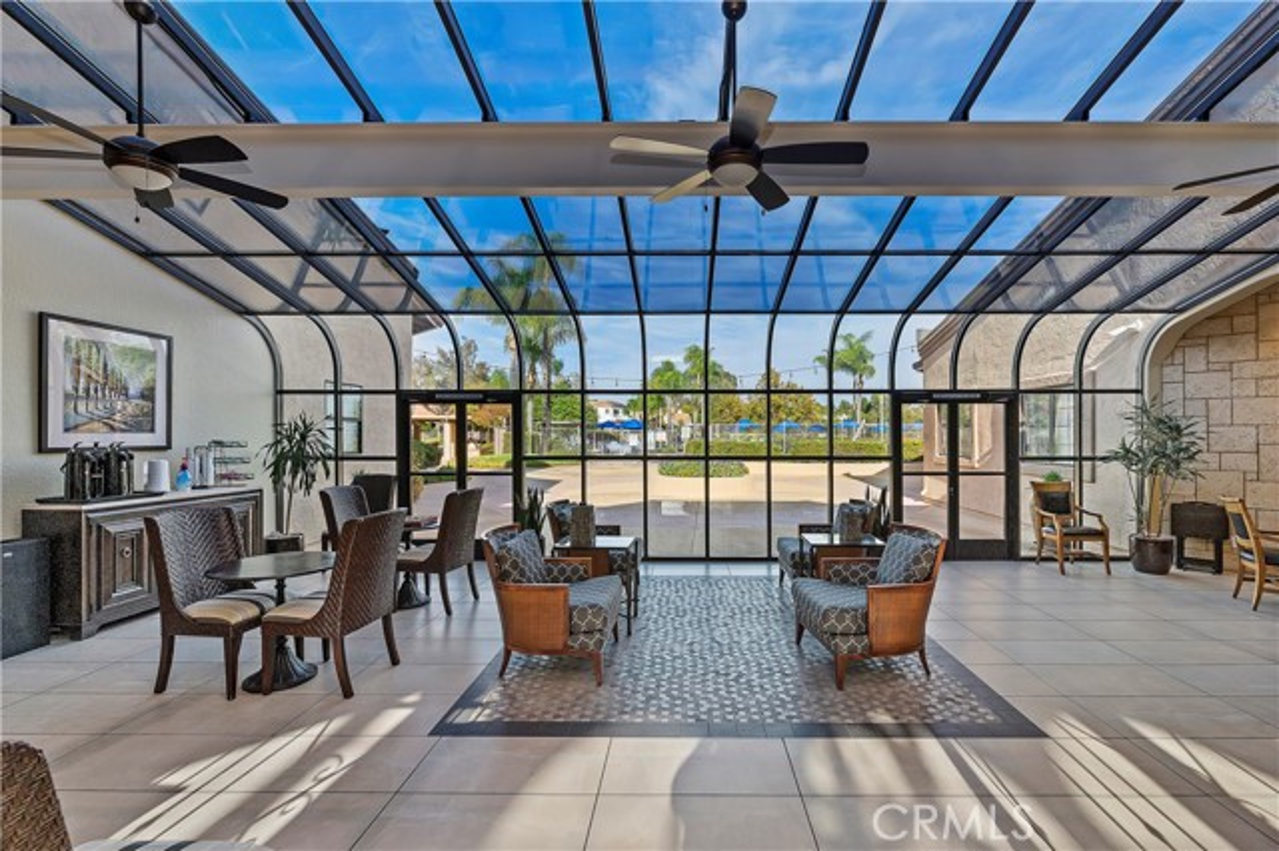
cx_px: 640
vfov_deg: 81.1
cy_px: 426
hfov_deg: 104.3
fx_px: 497
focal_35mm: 14
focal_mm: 14
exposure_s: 1/200
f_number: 10
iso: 500
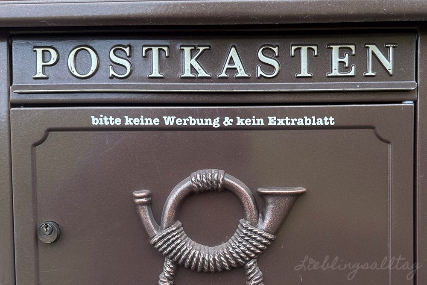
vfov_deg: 35.1
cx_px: 214
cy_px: 142
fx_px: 451
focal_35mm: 38
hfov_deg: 50.7
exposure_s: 1/160
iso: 1600
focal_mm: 38
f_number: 4
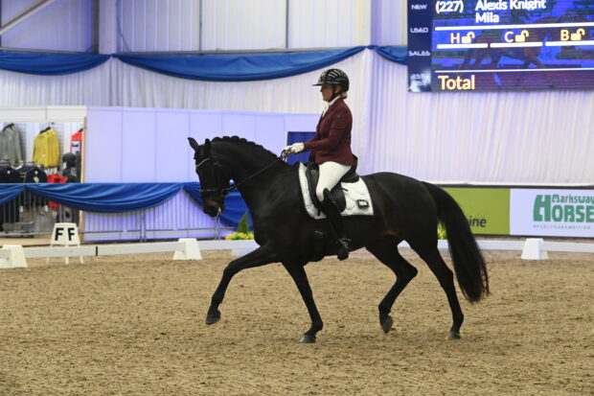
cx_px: 297
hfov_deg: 13.7
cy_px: 198
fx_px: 2474
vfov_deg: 9.1
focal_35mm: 150
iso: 12800
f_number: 8
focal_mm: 150
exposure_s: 1/640
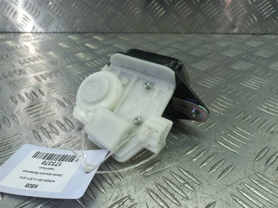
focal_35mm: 25
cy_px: 104
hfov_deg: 69.4
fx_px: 201
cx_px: 139
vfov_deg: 54.9
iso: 50
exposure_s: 1/50
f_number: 1.8
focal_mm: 4.6
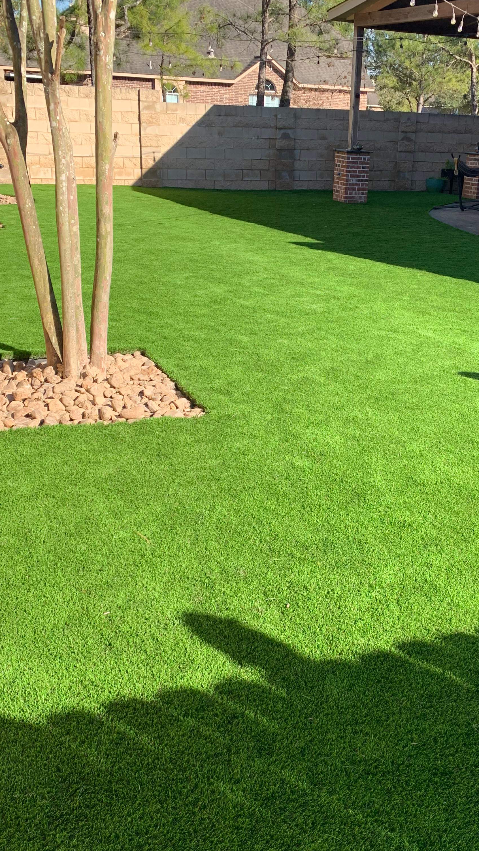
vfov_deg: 52.4
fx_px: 858
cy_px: 516
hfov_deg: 31.0
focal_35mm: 38
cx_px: 314
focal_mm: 4.25
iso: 25
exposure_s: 1/716
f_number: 1.8
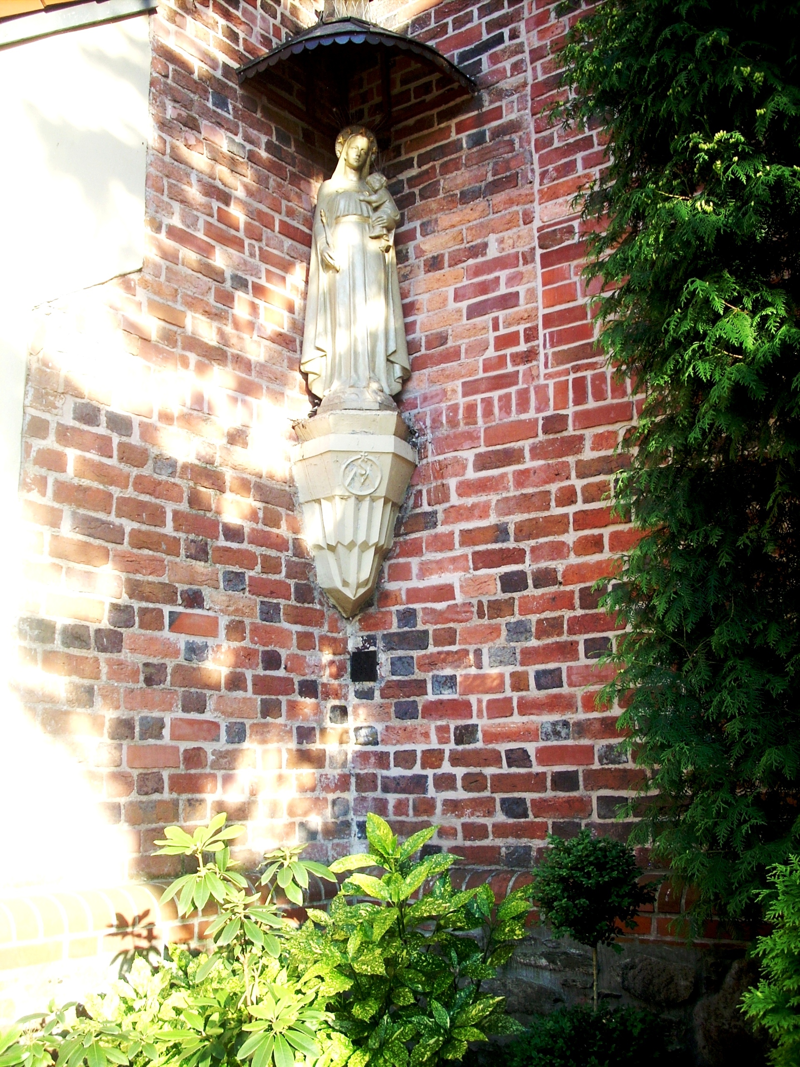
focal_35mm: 37
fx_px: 1140
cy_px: 534
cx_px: 400
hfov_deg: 38.7
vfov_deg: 50.1
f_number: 2.8
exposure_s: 1/110
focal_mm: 6.2
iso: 64
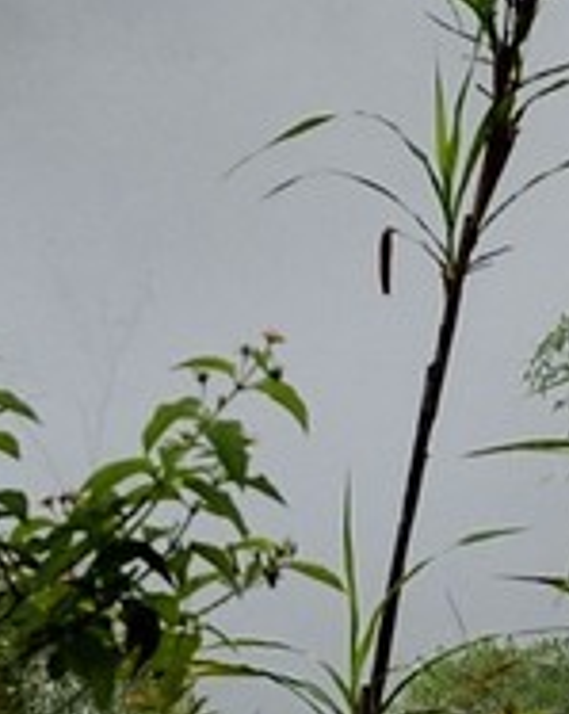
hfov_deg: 3.0
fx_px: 10530
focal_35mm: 499
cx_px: 2429
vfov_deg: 3.9
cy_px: -449
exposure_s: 1/100
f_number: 10
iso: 400
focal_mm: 62
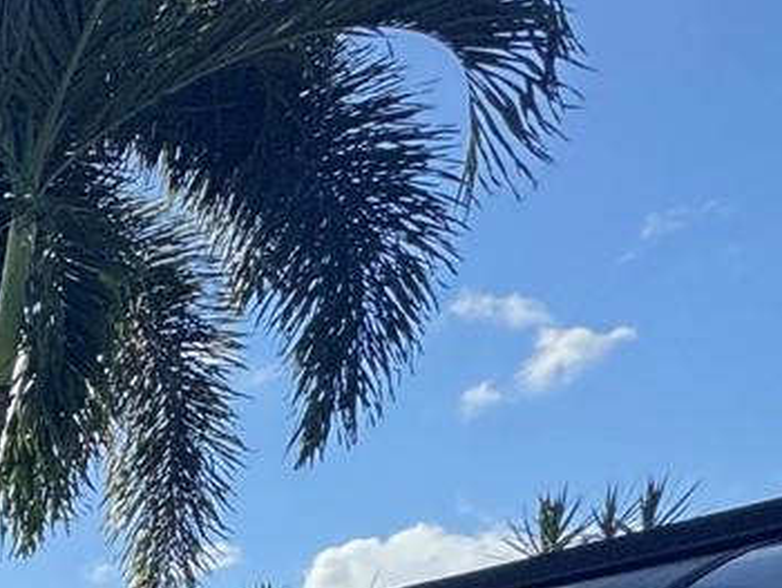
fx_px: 1447
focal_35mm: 64
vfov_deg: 18.2
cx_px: -809
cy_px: 1053
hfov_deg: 18.5
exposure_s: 1/1160
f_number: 2.2
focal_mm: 2.22
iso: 50
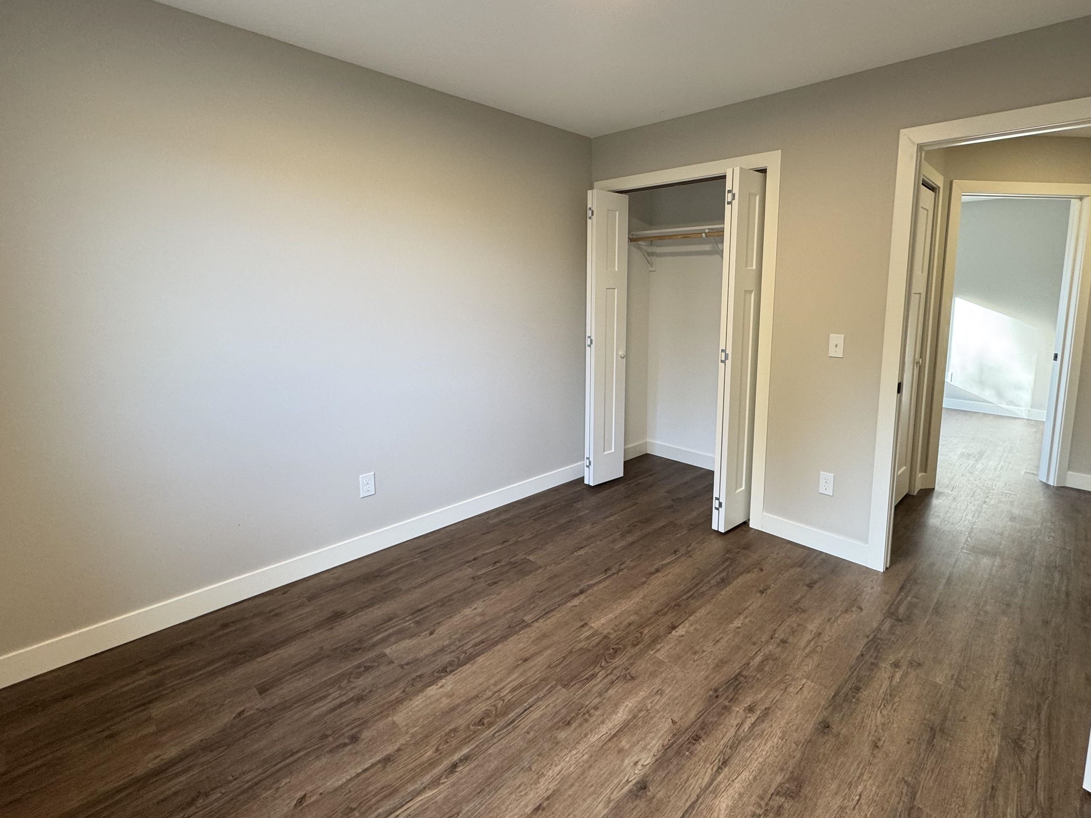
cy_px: 358
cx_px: 611
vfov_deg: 74.4
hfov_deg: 90.6
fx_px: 536
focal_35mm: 17
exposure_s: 1/60
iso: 160
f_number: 2.2
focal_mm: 2.22
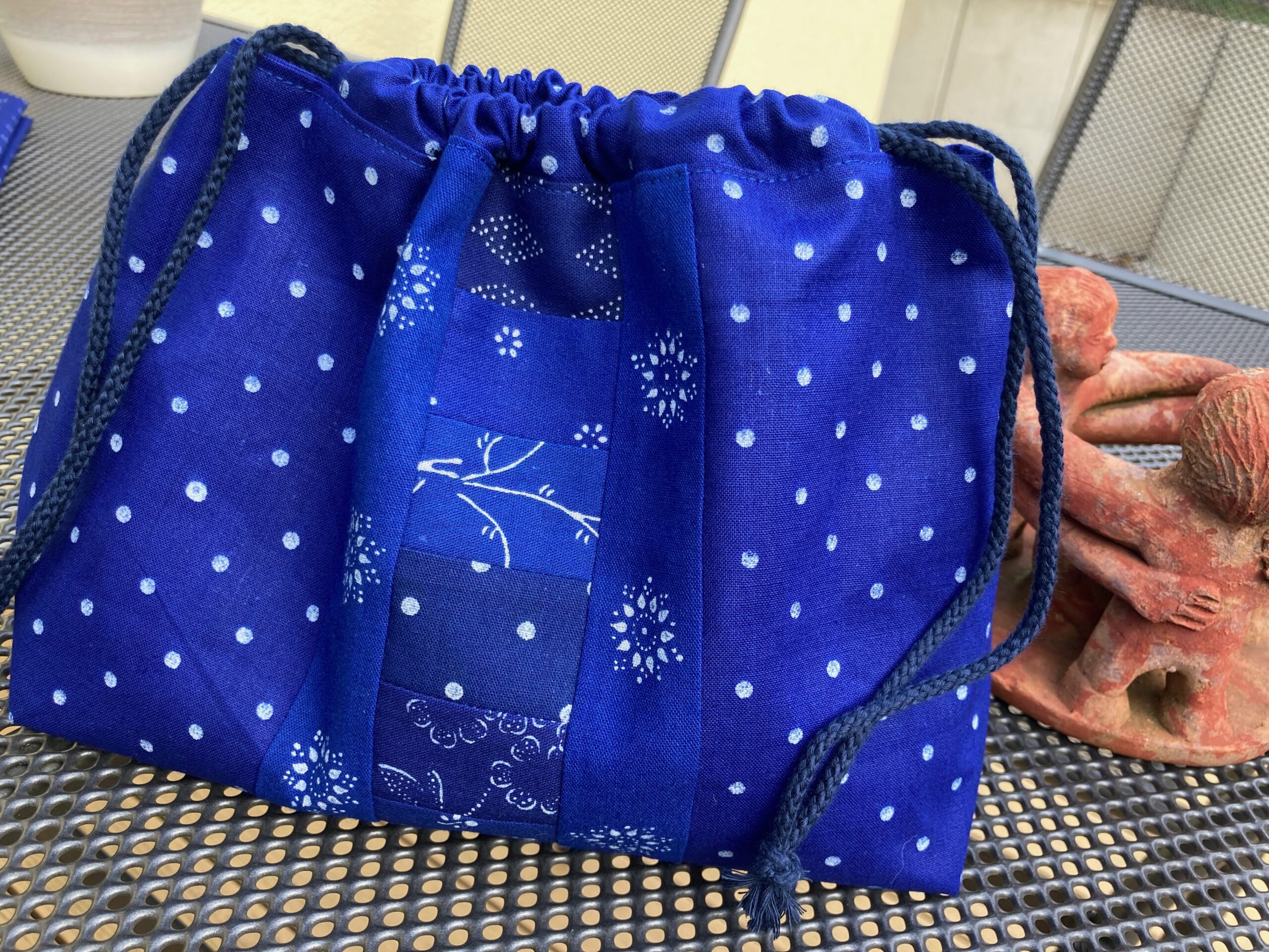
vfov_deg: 49.7
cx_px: 634
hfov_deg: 63.4
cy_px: 476
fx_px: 1026
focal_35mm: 28
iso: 50
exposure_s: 1/121
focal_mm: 3.99
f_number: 1.8
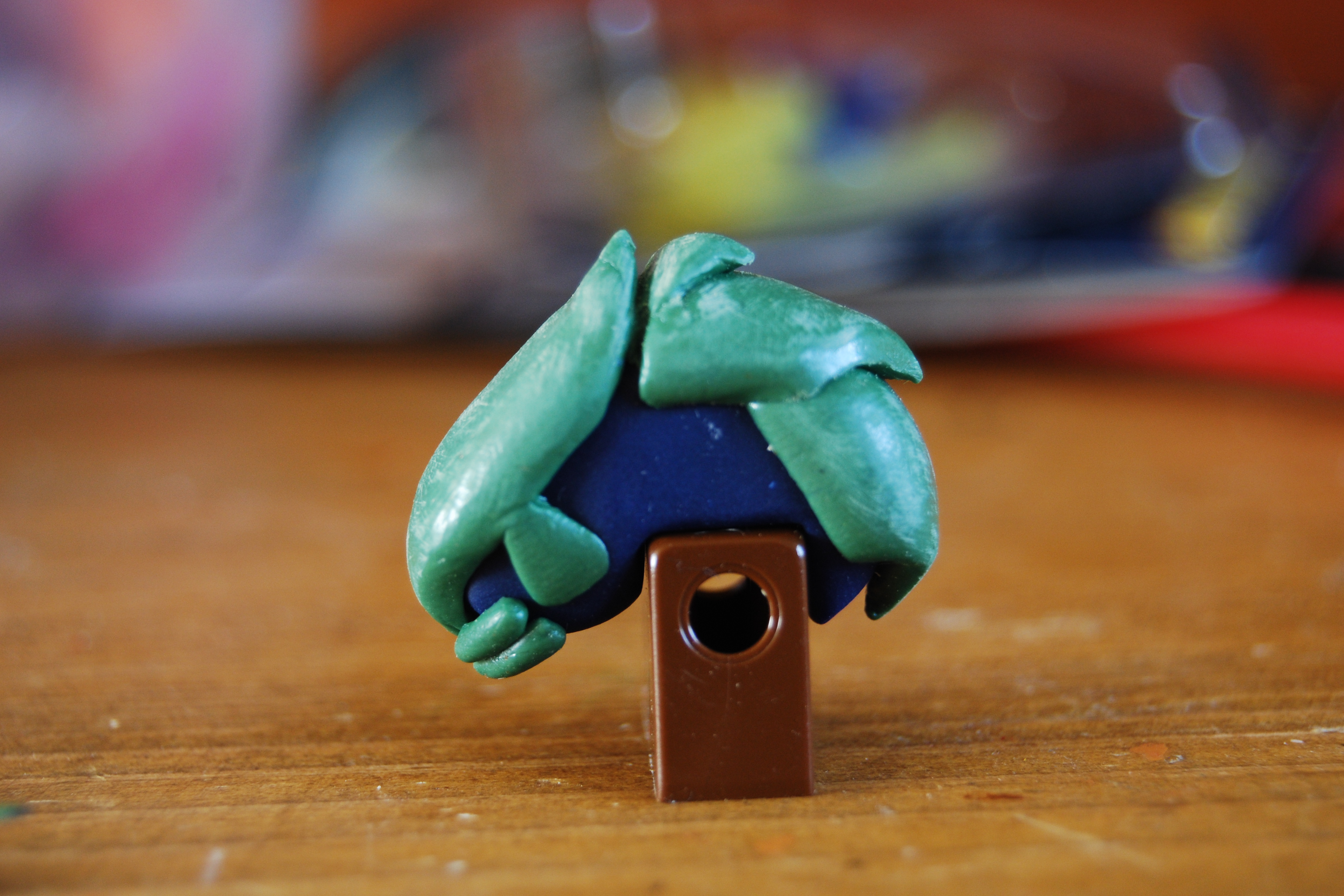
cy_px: 452
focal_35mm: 79
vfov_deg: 17.3
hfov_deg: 25.7
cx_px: 674
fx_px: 2949
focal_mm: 52
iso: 400
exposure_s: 1/10
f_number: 5.6
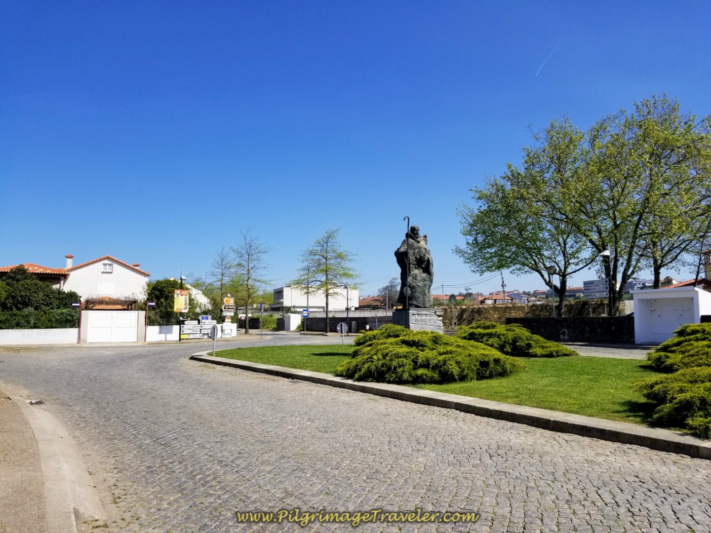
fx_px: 534
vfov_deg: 53.1
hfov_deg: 67.3
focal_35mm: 26
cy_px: 266
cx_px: 356
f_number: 1.7
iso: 50
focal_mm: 4.3
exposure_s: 1/3008
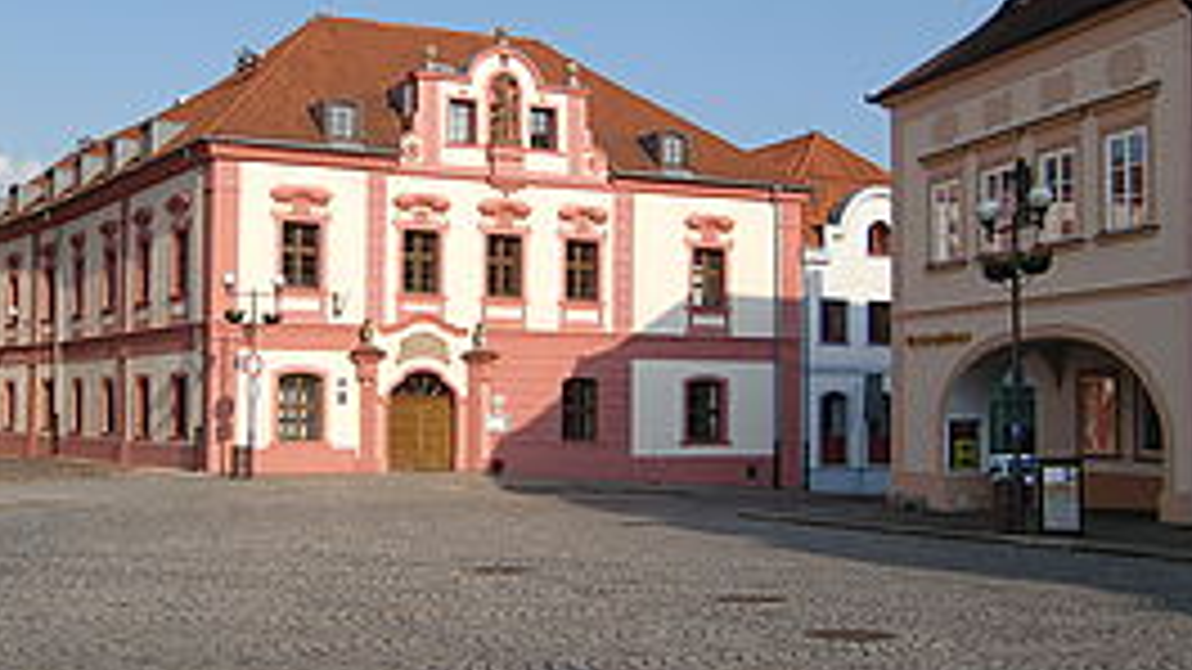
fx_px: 1454
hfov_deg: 44.0
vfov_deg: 25.9
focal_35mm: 46
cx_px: 414
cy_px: 369
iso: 64
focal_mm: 4.9
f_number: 7
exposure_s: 1/200
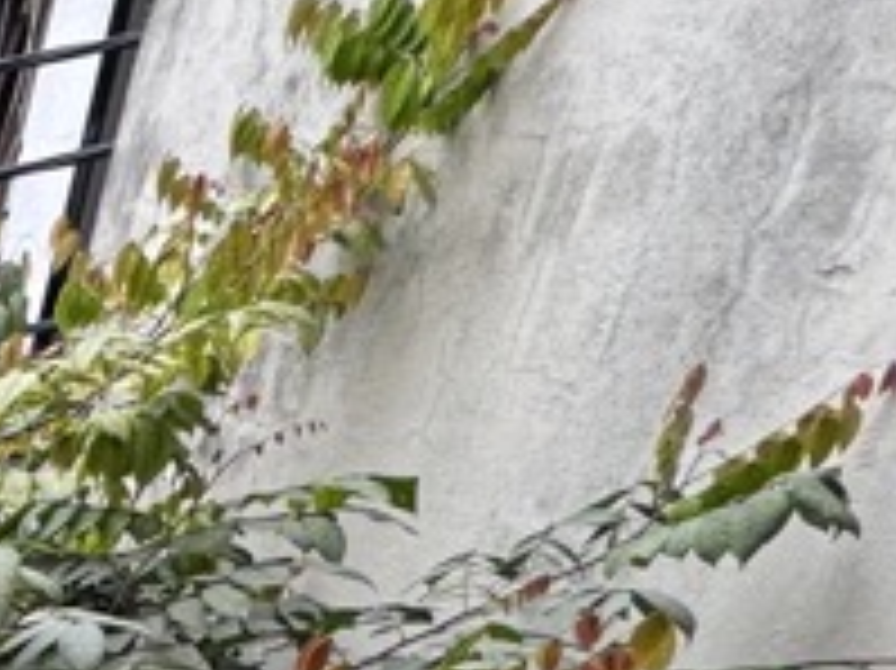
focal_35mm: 72
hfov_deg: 15.2
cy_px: 1425
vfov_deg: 15.4
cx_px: -1243
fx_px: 1863
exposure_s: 1/289
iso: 40
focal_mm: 2.22
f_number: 2.2
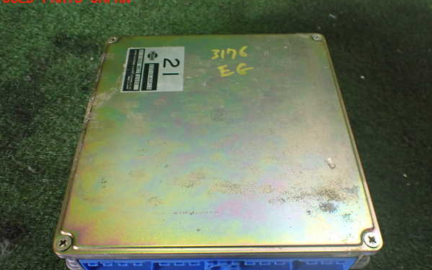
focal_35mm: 32
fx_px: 377
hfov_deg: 59.6
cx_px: 216
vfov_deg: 39.4
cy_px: 152
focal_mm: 5.4
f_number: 2.3
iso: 640
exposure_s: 1/125
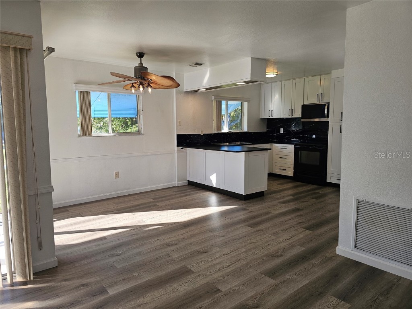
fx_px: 274
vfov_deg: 58.9
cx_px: 206
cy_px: 154
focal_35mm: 23
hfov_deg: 73.9
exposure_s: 1/180
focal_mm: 6.3
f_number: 1.7
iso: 40
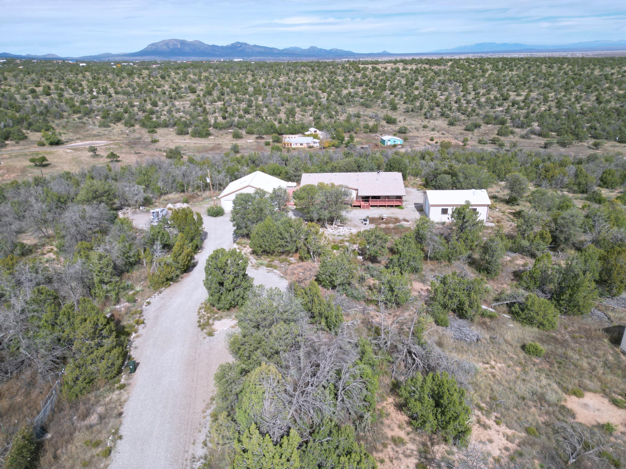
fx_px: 434
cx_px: 313
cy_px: 234
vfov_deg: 56.8
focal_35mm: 24
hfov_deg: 71.6
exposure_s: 1/3000
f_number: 1.7
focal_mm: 6.72
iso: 130
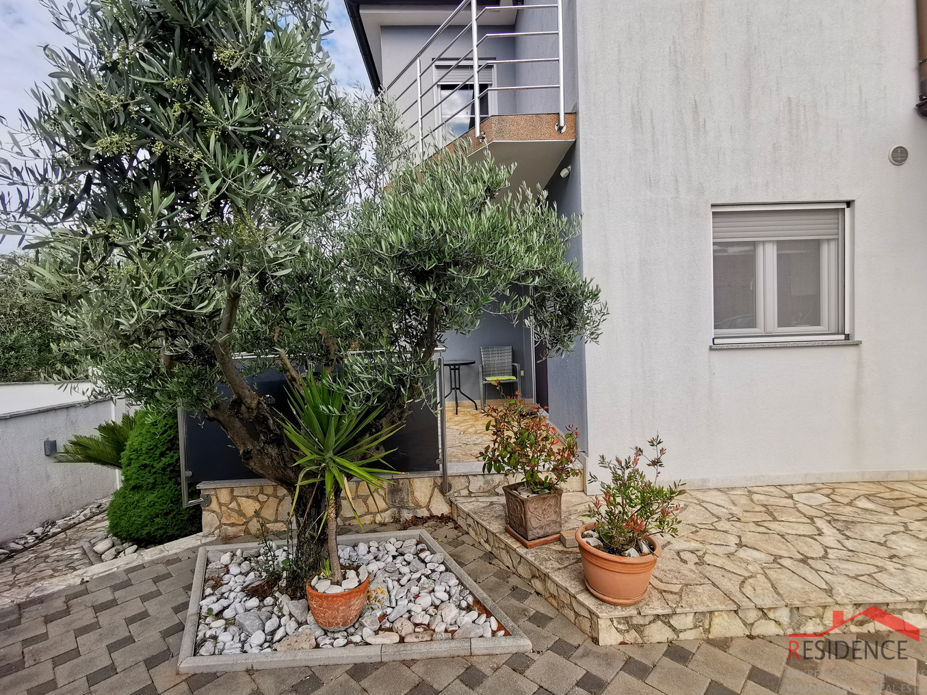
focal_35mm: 17
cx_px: 463
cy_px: 343
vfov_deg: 74.7
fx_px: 455
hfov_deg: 91.0
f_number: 2.2
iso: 50
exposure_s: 1/580
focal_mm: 2.35
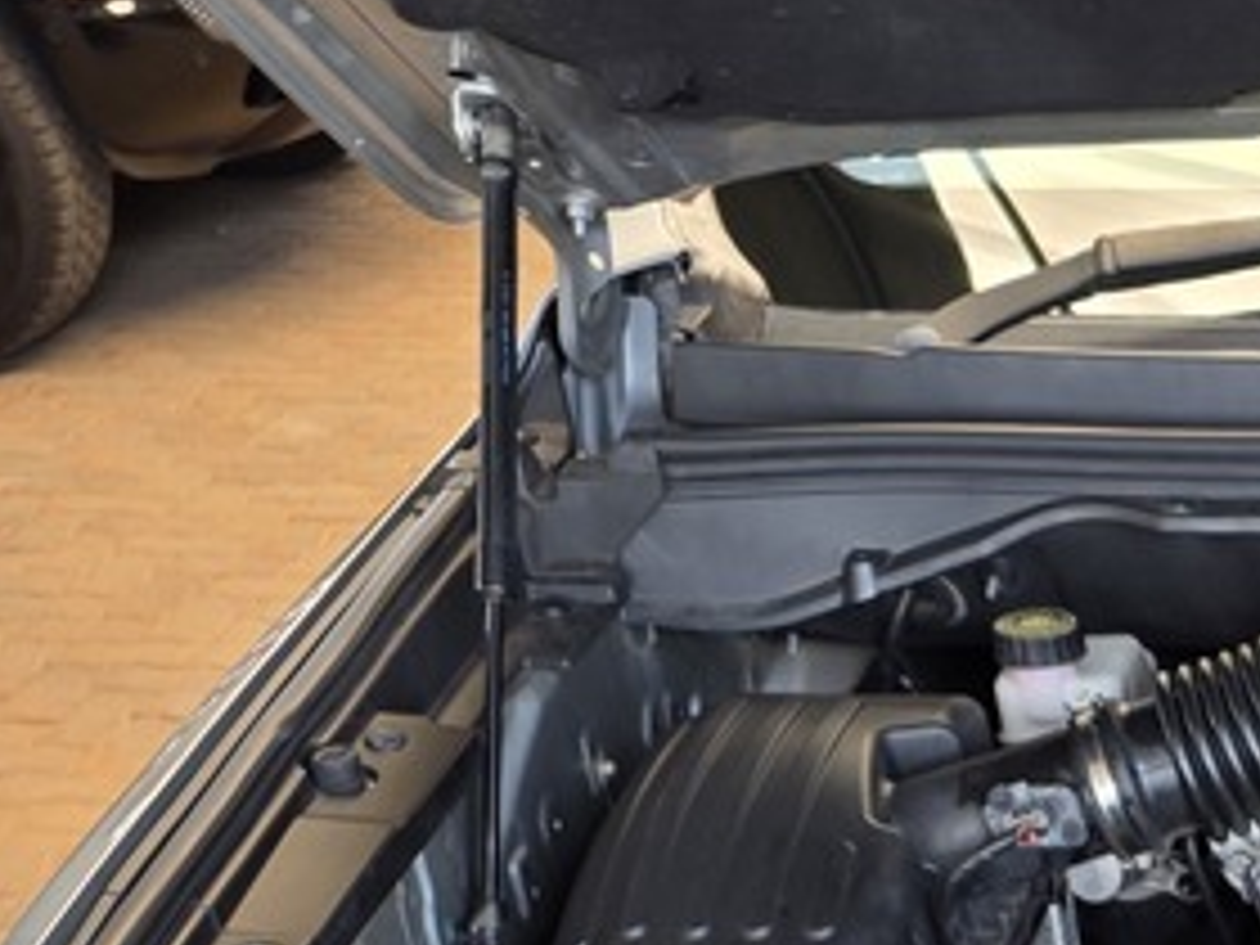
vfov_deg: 15.6
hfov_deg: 20.2
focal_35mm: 84
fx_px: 3058
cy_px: 1566
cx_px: 1868
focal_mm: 6.25
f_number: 1.7
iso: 25
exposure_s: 1/50
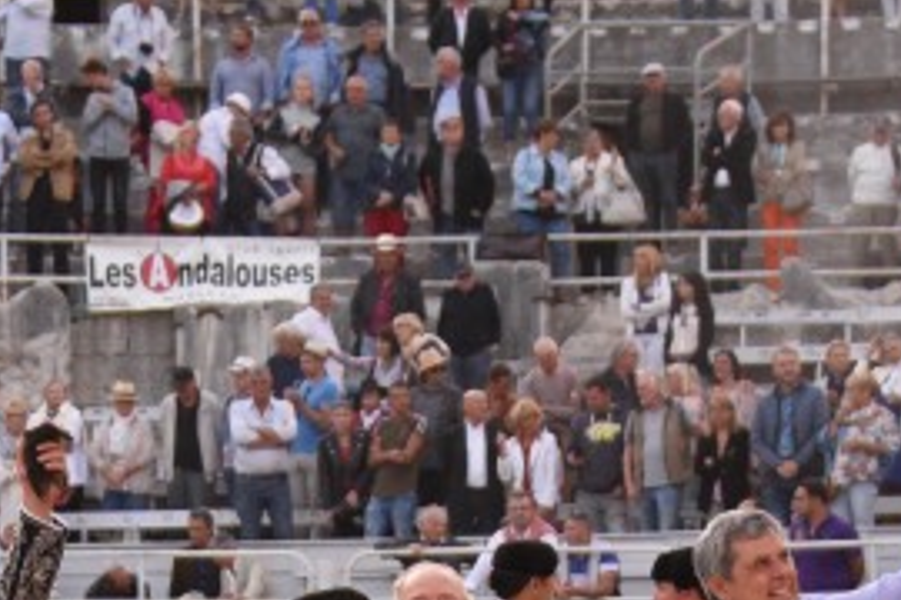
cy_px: 772
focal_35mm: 167
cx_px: 417
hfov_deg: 12.3
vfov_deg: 8.1
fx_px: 4179
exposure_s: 1/640
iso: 2200
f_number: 4.5
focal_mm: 50
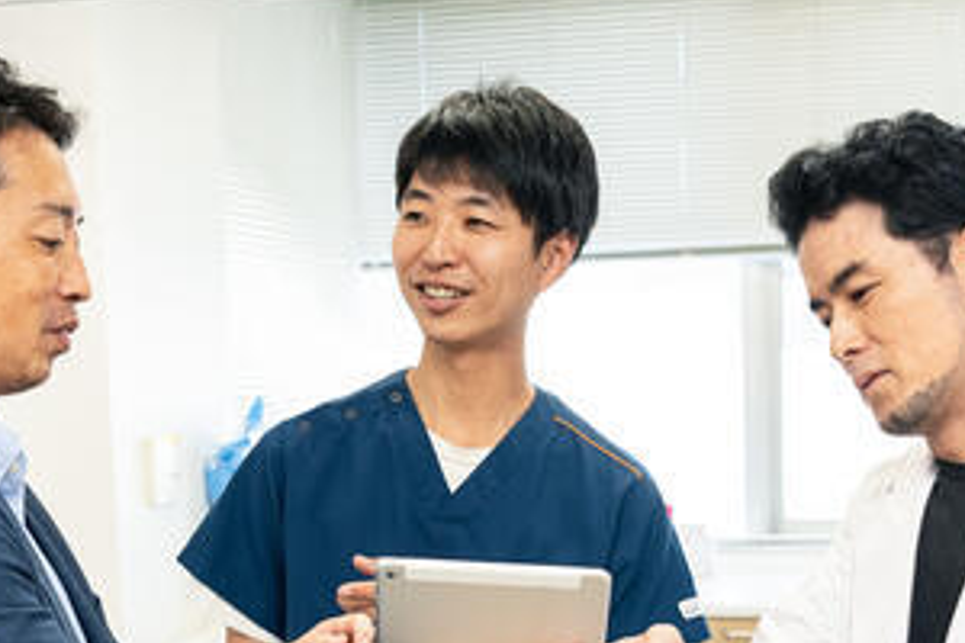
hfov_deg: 28.8
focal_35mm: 70
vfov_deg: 19.2
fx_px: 1876
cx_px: 534
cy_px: 526
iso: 500
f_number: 4
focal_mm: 35
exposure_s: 1/125
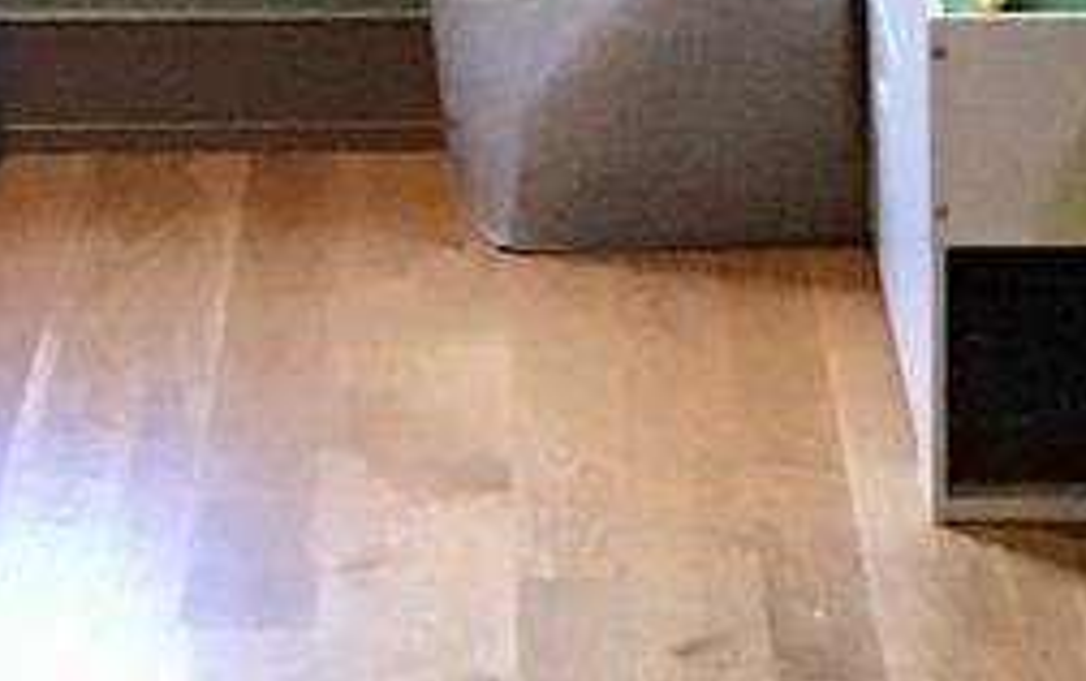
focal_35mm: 200
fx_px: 5925
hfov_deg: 10.4
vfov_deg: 6.5
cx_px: -82
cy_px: -349
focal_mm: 3.3
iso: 320
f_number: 2.4
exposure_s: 1/15
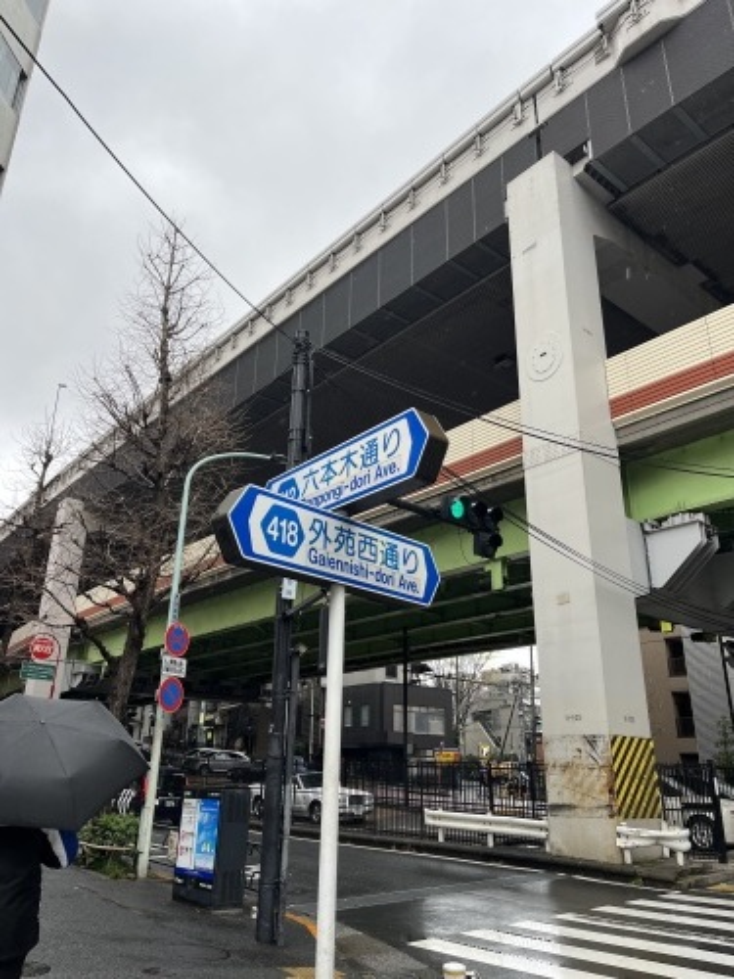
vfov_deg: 67.3
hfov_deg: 53.1
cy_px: 490
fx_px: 735
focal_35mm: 26
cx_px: 367
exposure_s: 1/430
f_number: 1.6
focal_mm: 5.1
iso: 50
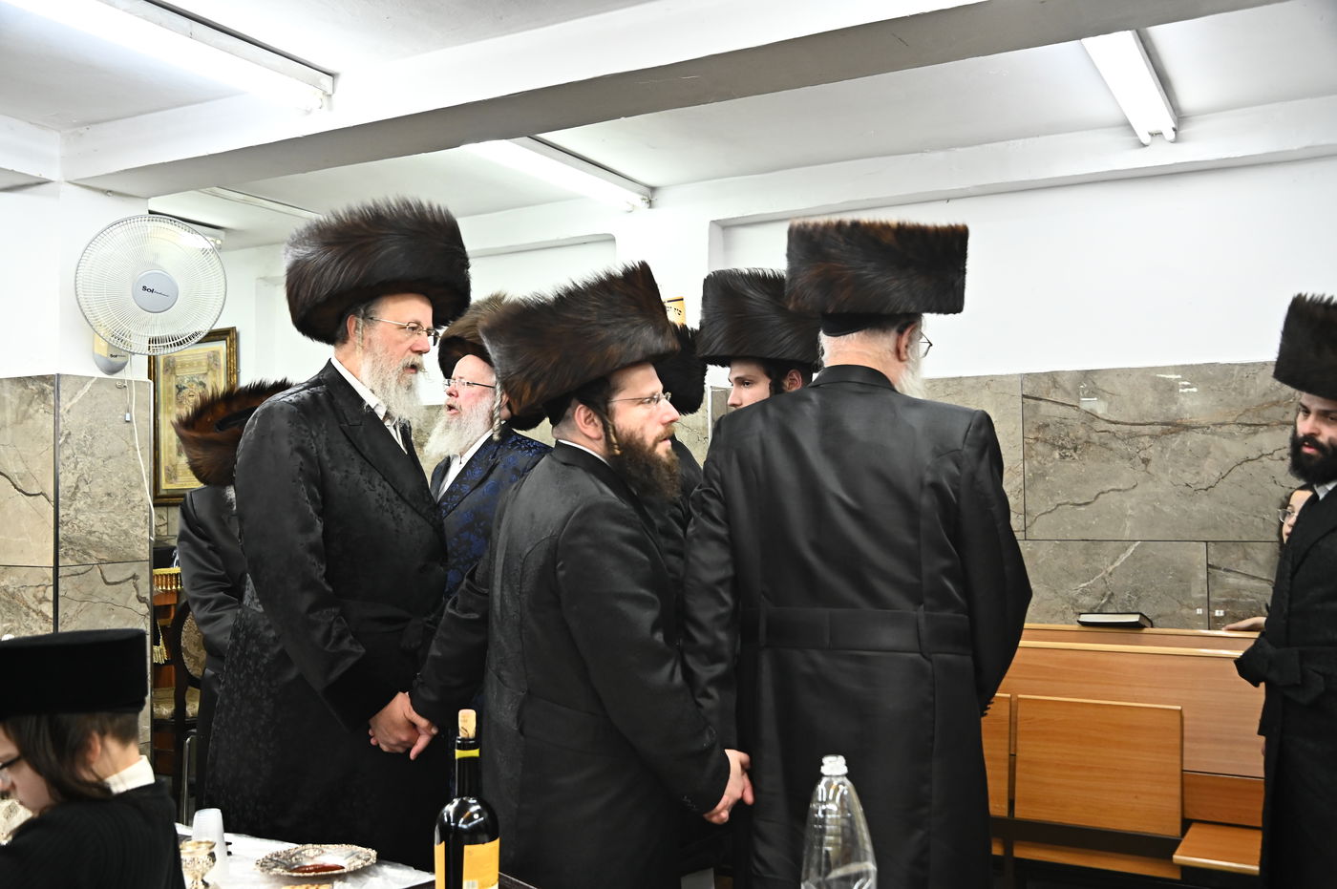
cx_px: 668
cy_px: 444
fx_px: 1187
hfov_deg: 58.8
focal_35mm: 32
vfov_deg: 41.0
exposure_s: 1/160
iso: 2000
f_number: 5.6
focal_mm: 32
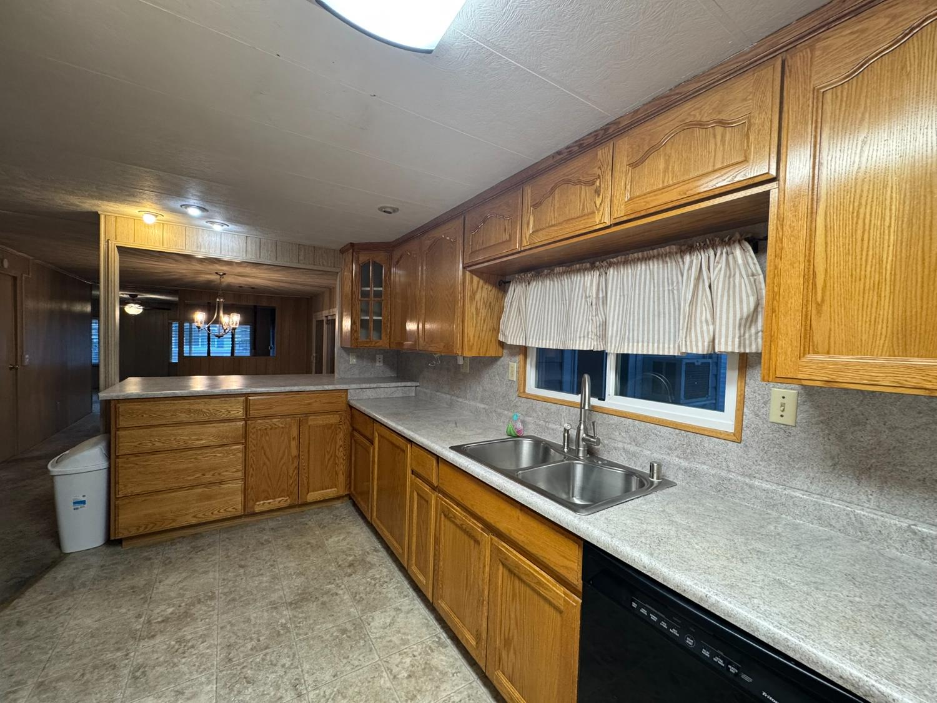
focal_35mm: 14
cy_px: 352
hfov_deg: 102.1
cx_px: 468
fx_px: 379
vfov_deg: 85.7
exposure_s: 1/120
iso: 320
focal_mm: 2.22
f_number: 2.2
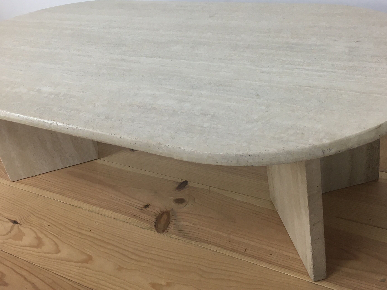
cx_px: 187
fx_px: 470
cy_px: 108
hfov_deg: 44.8
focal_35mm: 42
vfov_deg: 34.2
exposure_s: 1/33
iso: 32
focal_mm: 4.15
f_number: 2.2
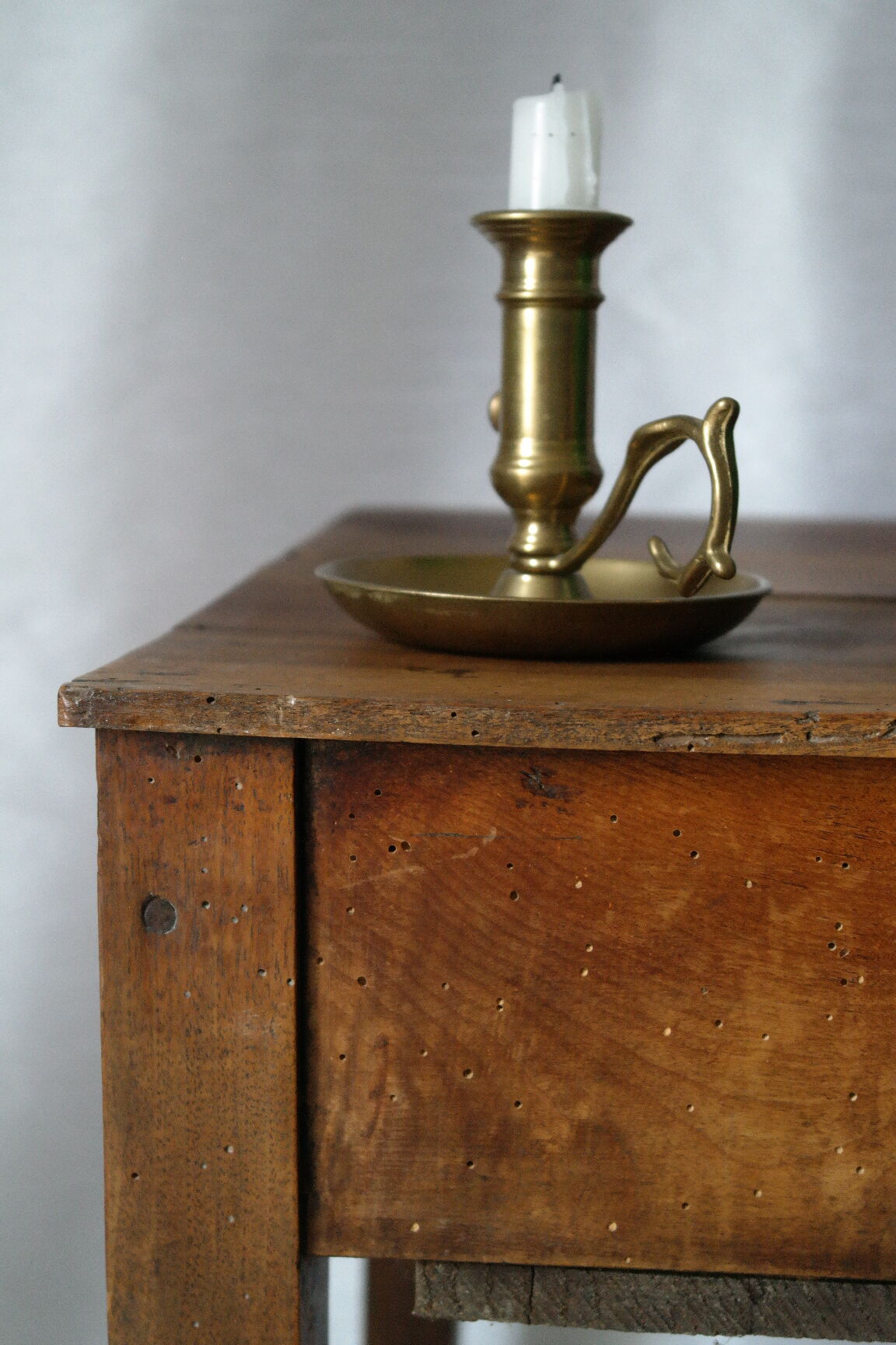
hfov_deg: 19.7
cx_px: 448
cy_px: 672
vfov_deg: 29.2
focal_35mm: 69
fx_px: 2576
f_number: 5.6
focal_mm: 45
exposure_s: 1/30
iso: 1600
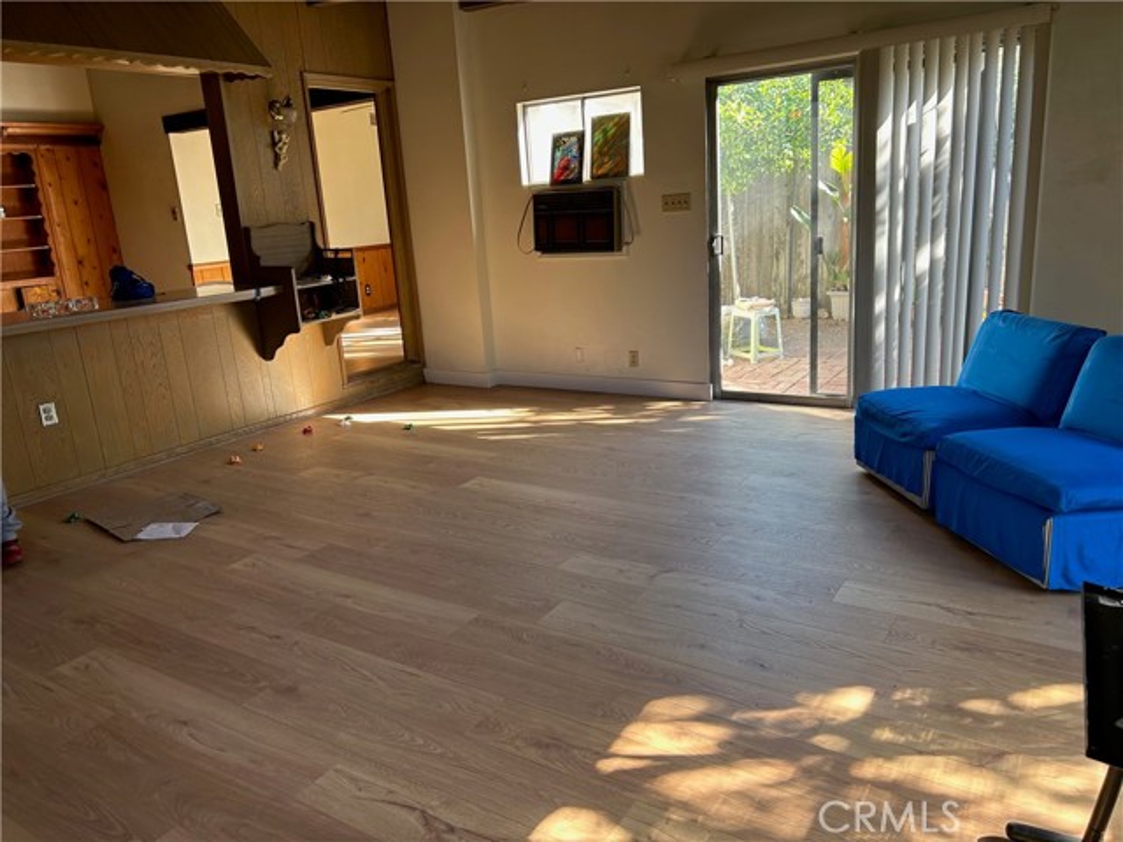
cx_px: 562
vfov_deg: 53.1
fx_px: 843
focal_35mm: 26
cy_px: 421
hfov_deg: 67.3
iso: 50
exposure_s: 1/121
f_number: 1.5
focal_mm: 5.7
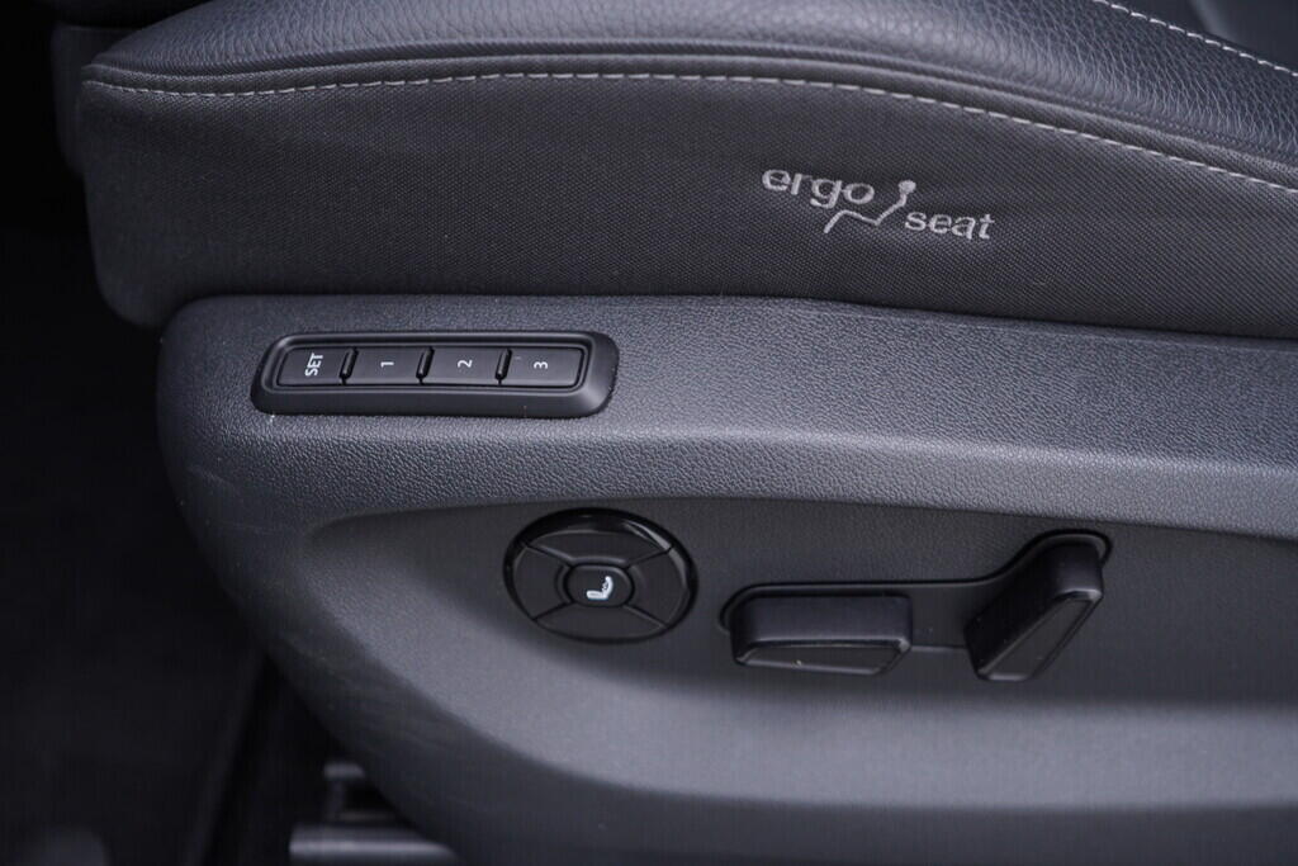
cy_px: 433
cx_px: 649
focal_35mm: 36
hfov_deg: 53.1
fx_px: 1298
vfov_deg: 36.9
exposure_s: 1/40
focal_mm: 24
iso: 160
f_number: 2.8
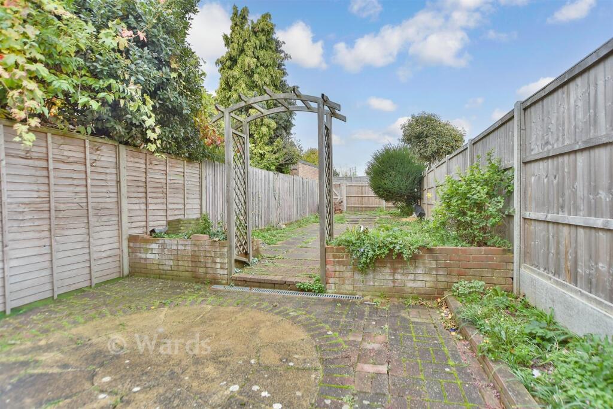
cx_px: 306
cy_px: 204
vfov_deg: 77.3
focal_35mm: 15
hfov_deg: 100.4
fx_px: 255
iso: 500
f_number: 5
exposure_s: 1/100
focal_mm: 10
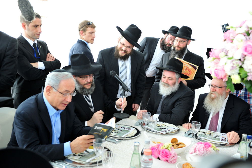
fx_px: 266
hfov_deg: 50.7
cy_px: 84
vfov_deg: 35.0
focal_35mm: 38
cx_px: 126
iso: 1250
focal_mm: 38
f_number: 4
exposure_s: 1/125
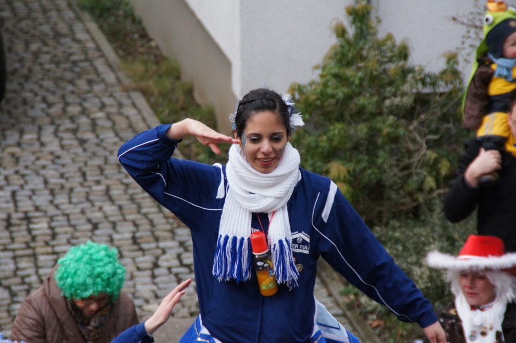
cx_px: 258
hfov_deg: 6.9
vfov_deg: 4.6
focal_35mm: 300
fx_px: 4295
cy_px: 172
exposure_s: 1/250
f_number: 6.3
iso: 1600
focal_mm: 200
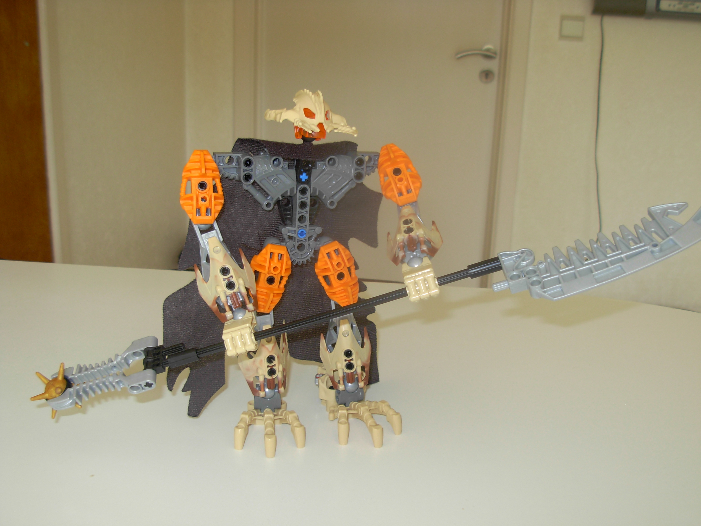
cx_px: 350
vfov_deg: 32.2
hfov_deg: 42.1
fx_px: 911
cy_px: 263
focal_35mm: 45
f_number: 3.1
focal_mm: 7.5
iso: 79
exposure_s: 1/47.9
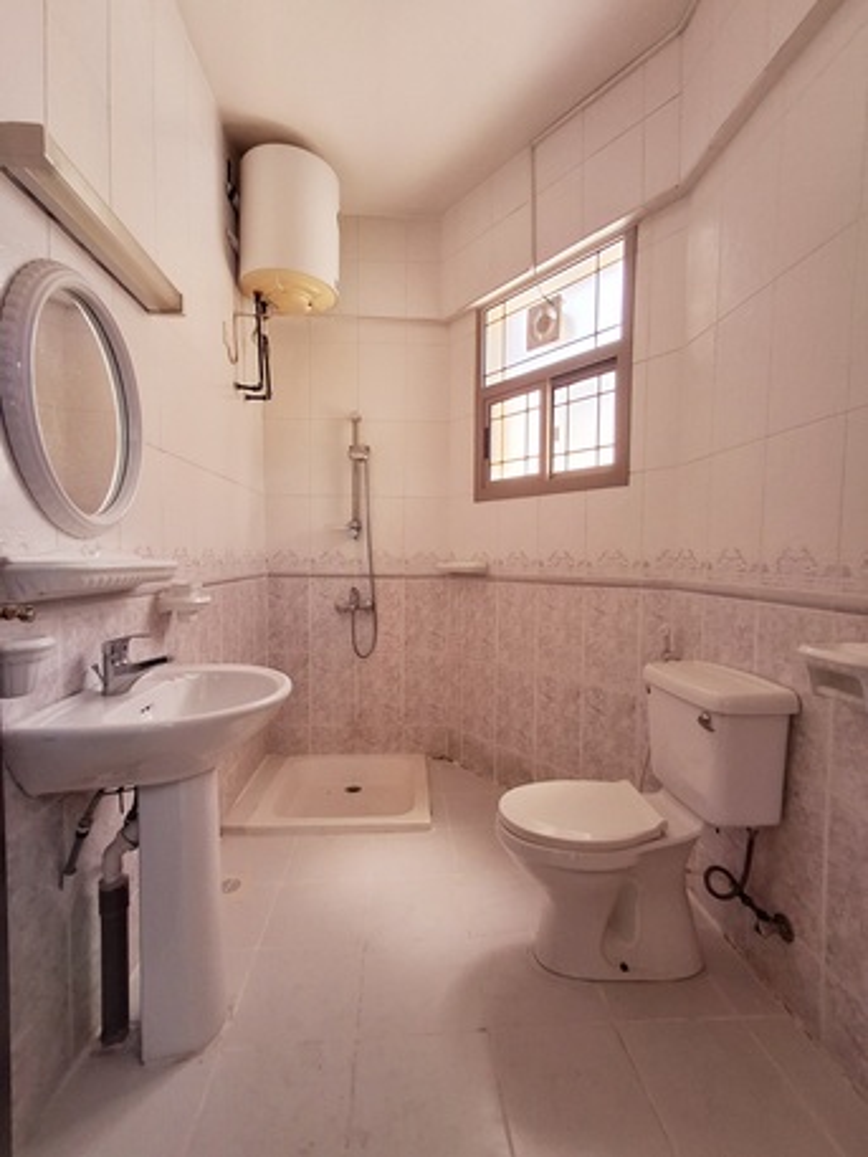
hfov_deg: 78.1
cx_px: 434
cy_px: 578
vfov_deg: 94.5
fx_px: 535
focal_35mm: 16
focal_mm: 1.64
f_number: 2.2
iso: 80
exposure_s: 1/50
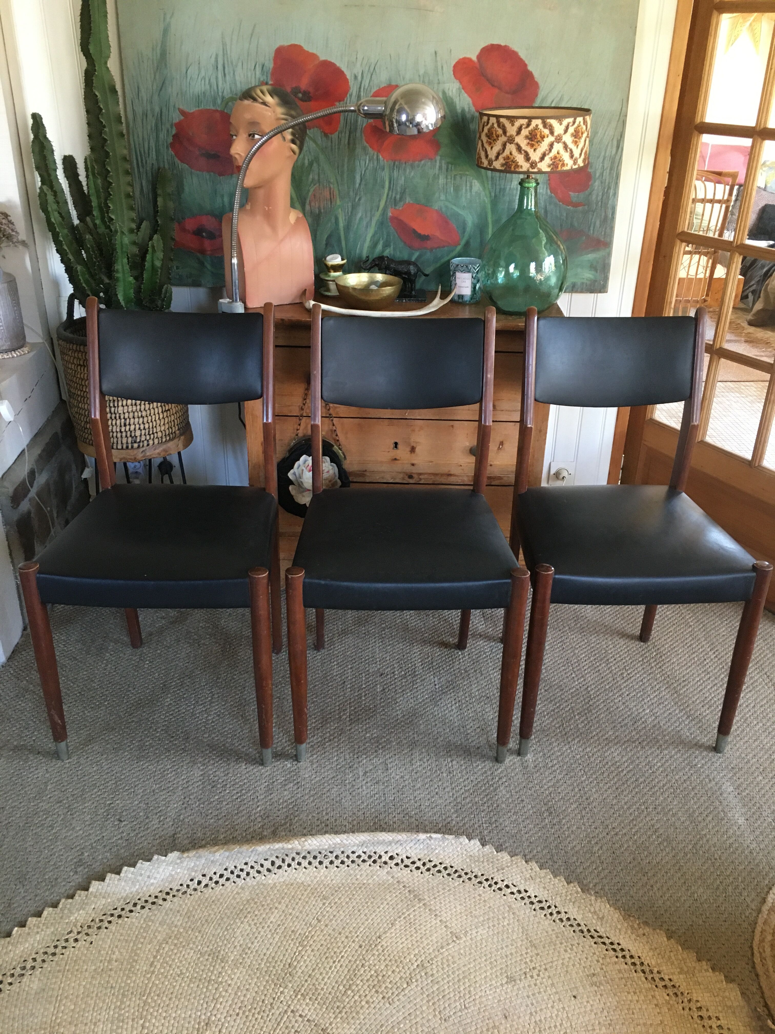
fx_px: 866
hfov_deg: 48.2
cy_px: 517
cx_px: 388
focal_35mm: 29
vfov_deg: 61.7
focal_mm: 4.15
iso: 200
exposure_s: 1/33
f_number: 2.2
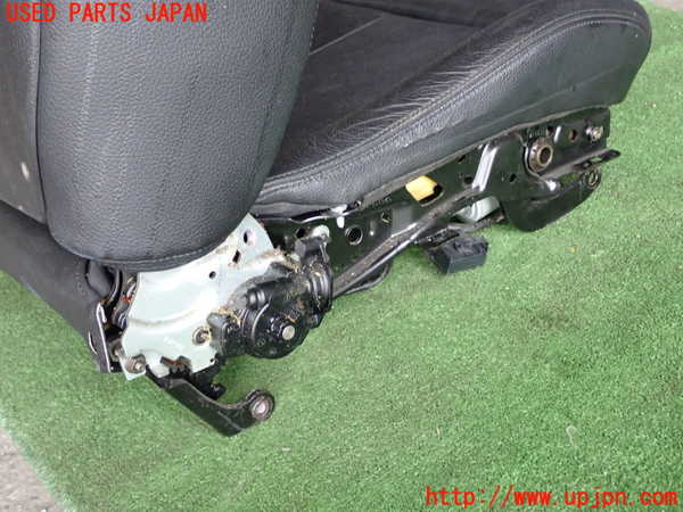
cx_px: 342
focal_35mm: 47
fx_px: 927
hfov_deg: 40.4
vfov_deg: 30.9
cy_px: 256
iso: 320
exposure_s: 1/50
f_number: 3.1
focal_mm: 8.4
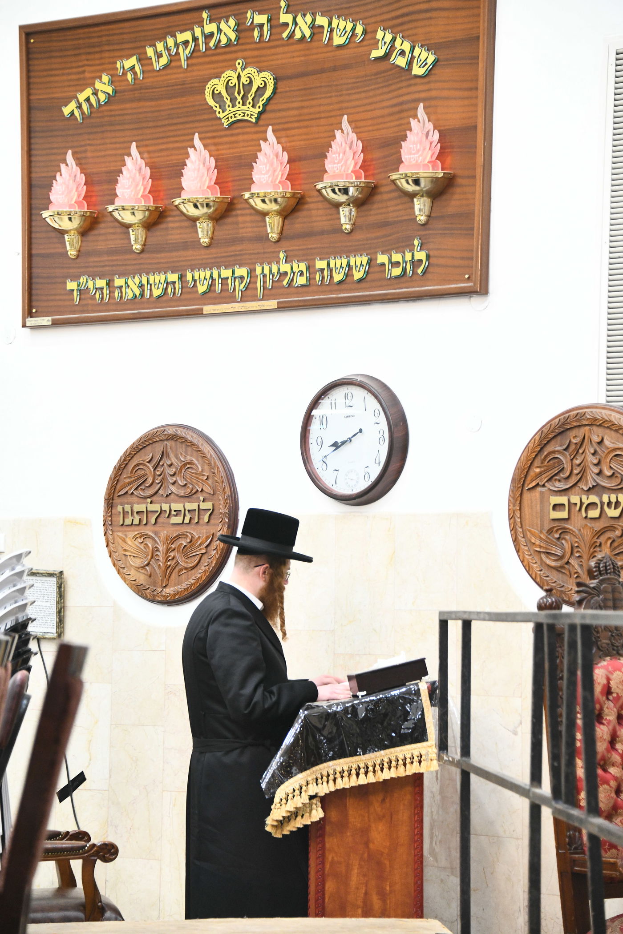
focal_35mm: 112
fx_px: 2907
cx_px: 312
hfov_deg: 12.2
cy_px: 467
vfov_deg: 18.3
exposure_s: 1/100
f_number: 5.3
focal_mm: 112
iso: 5000
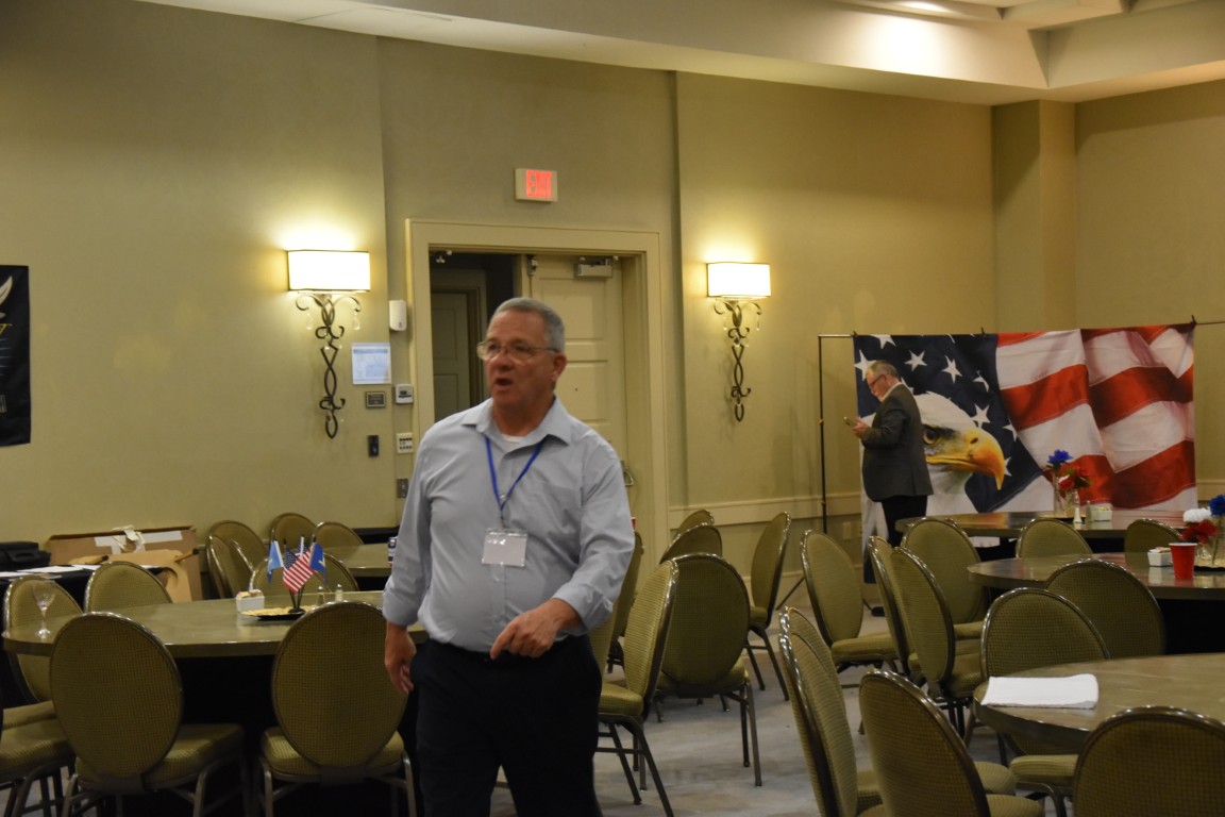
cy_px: 408
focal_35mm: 68
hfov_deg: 29.9
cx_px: 612
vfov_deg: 20.2
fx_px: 2297
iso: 2500
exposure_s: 1/60
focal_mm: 45
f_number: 4.8
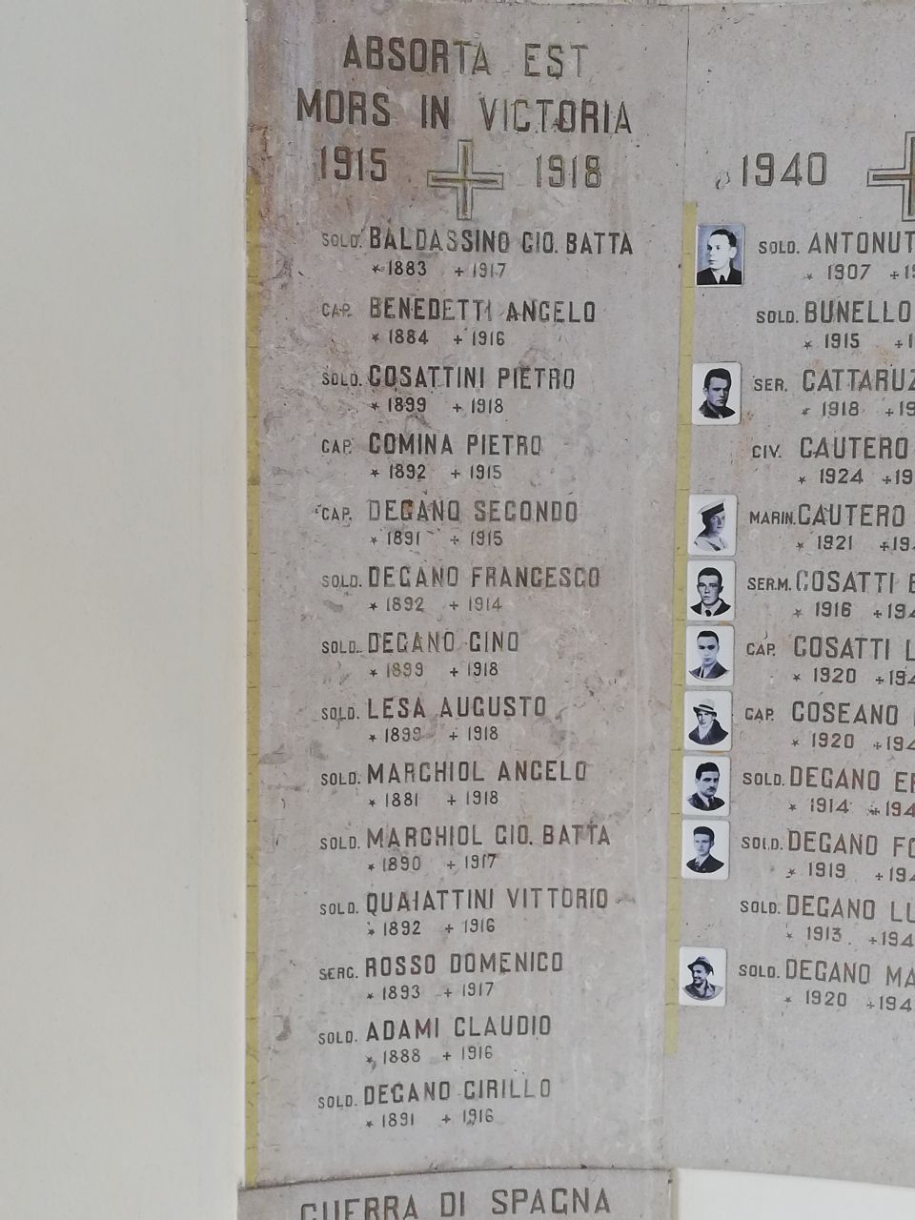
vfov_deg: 38.2
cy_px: 610
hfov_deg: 29.1
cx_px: 458
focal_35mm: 50
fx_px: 1762
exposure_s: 1/33.3
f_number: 2.2
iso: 160
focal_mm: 3.81
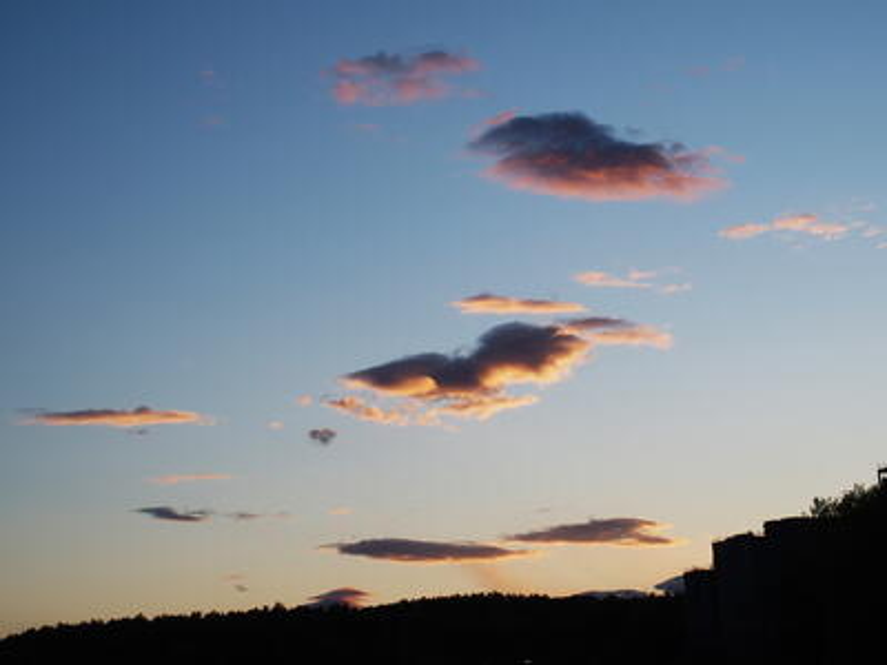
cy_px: 332
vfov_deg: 21.0
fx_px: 1794
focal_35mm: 70
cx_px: 444
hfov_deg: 27.8
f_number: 3.5
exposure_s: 1/400
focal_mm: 14.5
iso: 100
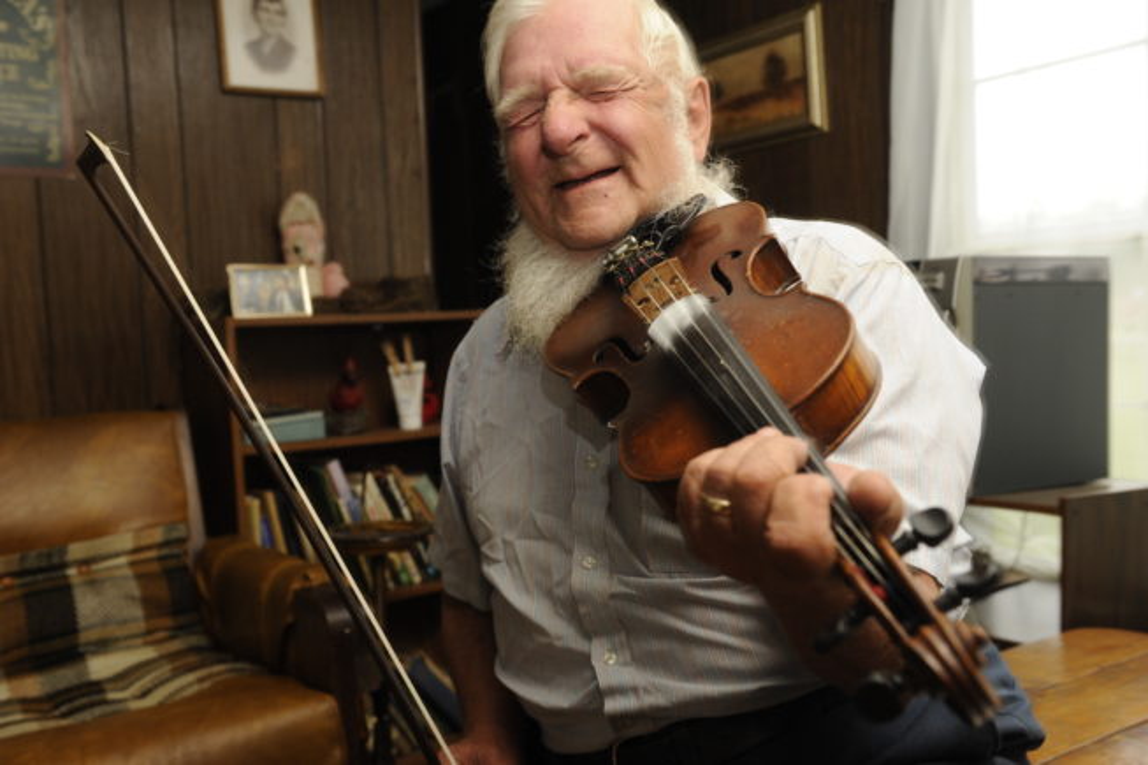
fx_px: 1211
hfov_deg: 50.7
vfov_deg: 35.0
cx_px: 574
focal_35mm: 38
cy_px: 382
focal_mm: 38
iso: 1250
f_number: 5
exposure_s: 1/125
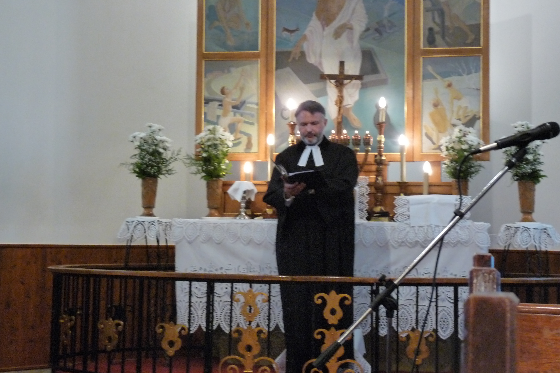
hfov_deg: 27.3
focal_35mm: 74
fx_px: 1151
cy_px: 165
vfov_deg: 18.4
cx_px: 283
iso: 800
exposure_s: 1/50
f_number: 3.4
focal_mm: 12.4
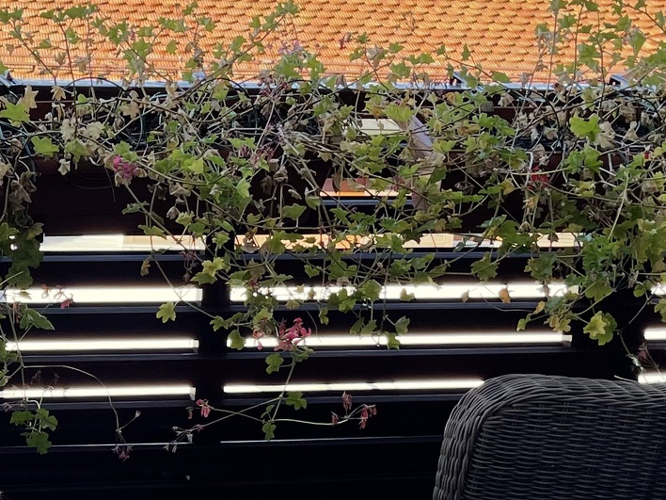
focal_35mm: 94
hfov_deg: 20.5
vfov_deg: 15.6
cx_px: 74
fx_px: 1809
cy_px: 421
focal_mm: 5.1
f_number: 1.6
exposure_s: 1/611
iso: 32
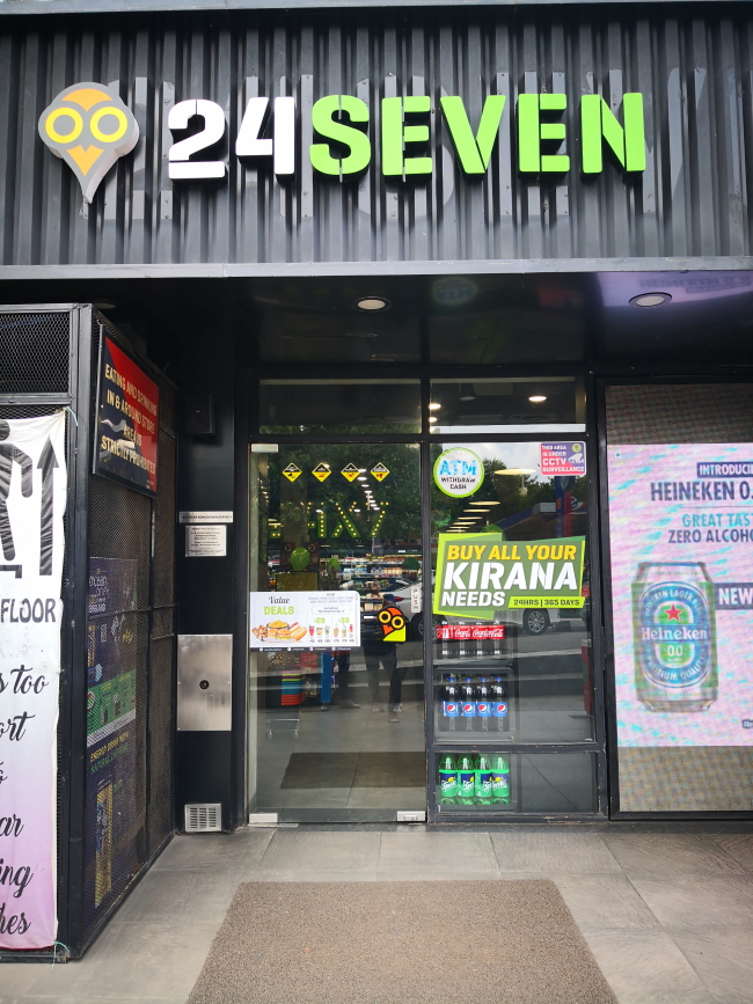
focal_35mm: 27
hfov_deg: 51.3
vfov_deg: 65.3
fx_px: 783
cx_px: 376
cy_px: 502
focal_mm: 3.95
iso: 50
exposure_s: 1/213
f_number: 1.6
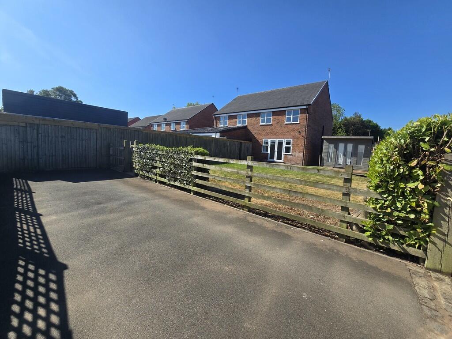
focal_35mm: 13
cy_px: 170
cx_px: 226
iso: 50
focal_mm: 2.2
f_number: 2.2
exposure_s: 1/2157
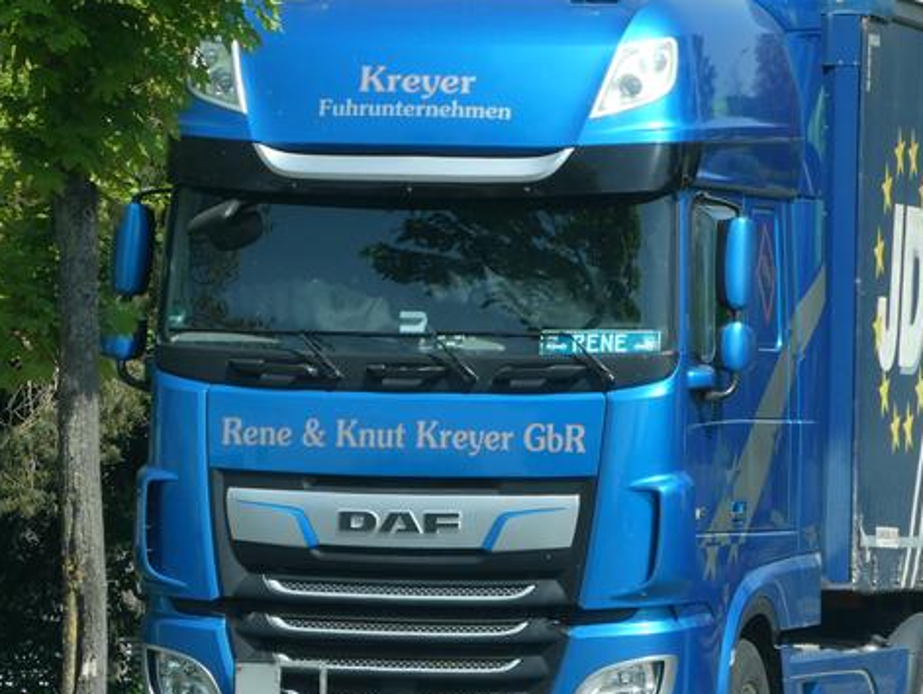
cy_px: 384
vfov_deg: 4.7
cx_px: 617
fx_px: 8379
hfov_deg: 6.3
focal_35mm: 314
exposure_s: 1/200
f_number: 5.6
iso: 80
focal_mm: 33.2
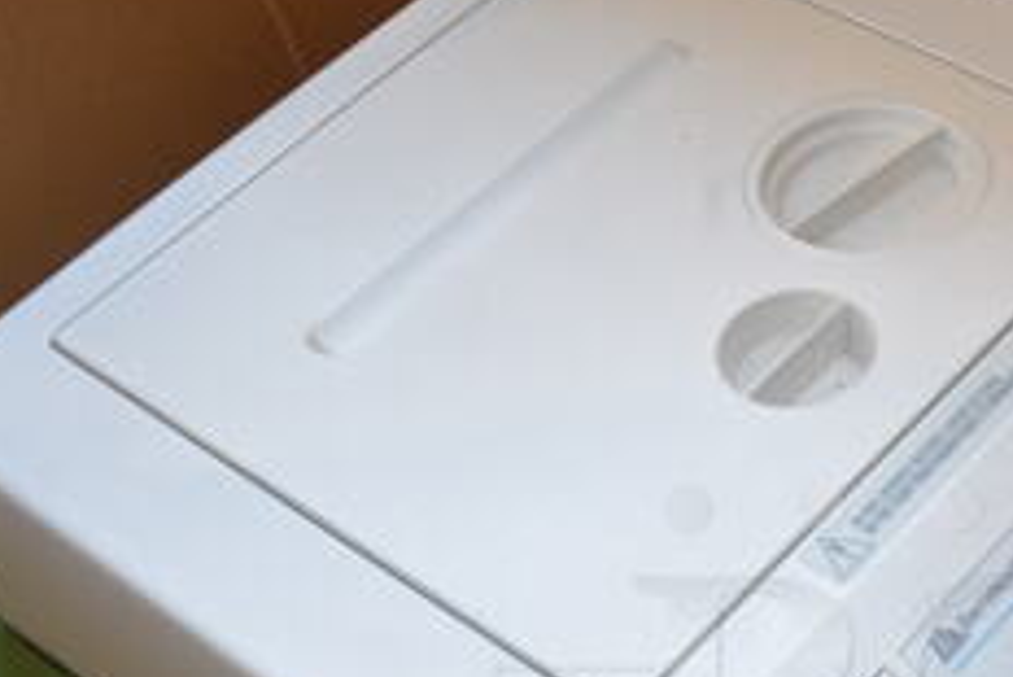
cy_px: 686
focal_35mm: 71
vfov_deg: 18.7
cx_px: 956
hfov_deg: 27.2
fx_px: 1999
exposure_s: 1/30
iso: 500
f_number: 4
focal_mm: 18
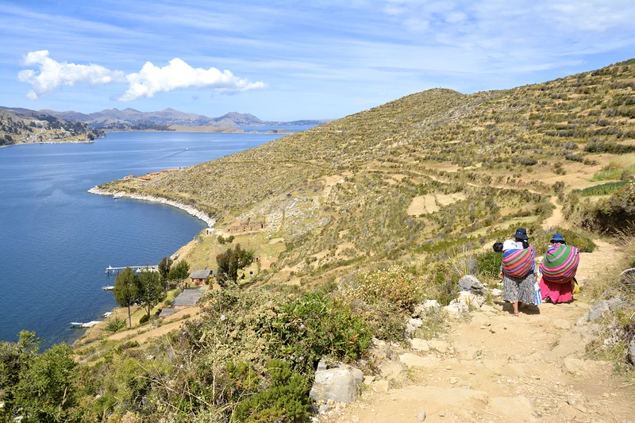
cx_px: 318
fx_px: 582
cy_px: 212
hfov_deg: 57.2
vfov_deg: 40.0
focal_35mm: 33
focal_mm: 22
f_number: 8
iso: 100
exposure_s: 1/250
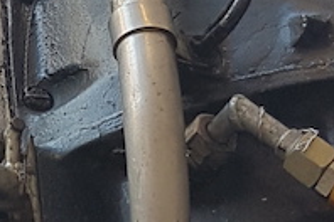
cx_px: -31
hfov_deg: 19.9
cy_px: 215
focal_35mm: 98
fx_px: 909
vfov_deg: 13.8
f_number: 1.7
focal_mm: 4.2
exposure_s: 1/202
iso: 40
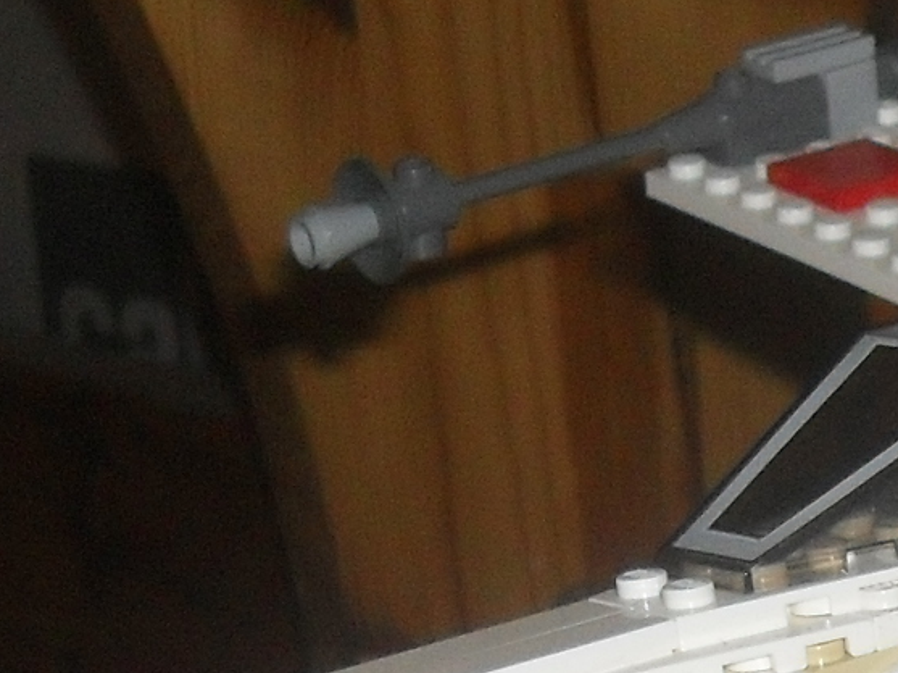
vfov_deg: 9.0
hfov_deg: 11.7
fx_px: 4226
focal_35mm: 163
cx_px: 1299
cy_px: 767
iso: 200
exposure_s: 1/45
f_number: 3.2
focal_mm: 6.3
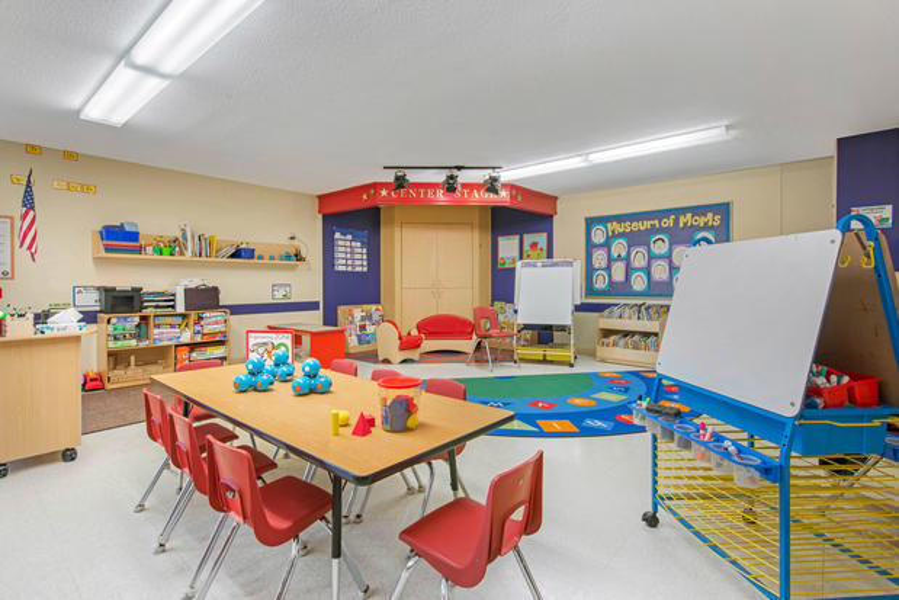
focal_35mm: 14
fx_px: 350
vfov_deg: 81.2
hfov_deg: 104.2
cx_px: 450
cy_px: 300
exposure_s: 1/25
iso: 400
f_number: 11
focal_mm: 14
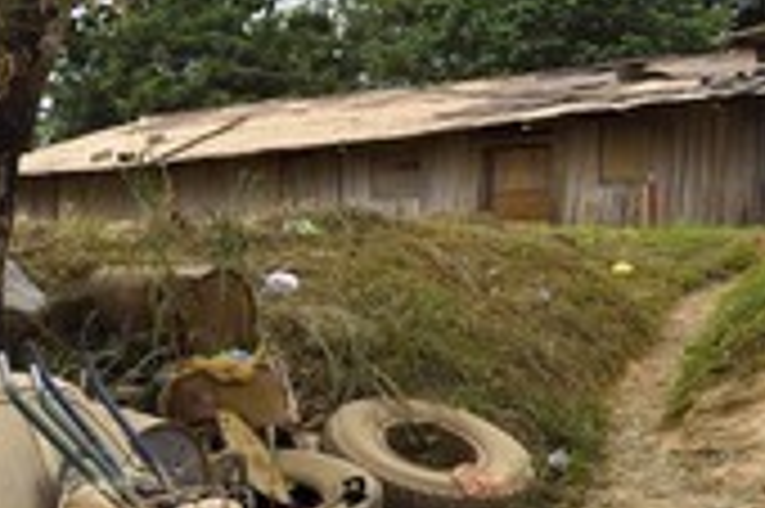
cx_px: 45
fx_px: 1996
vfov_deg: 14.3
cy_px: 504
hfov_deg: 21.1
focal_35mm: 94
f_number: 7.1
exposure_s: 1/640
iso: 400
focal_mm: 38
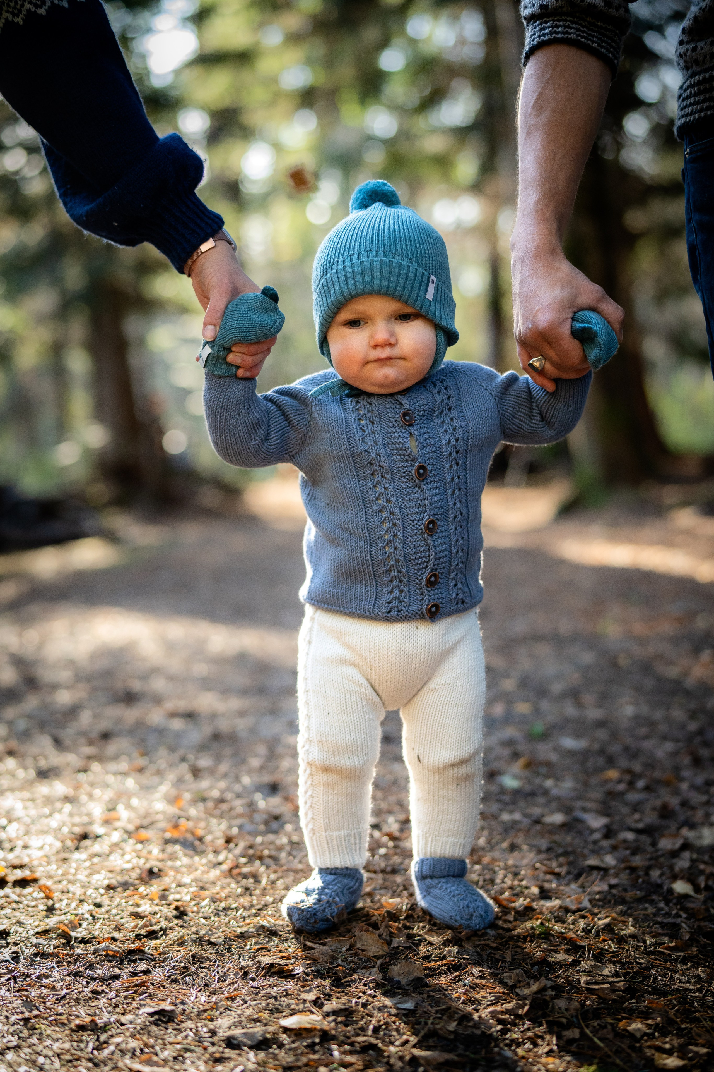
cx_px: 357
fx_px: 1487
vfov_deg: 39.6
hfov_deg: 27.0
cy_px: 536
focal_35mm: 50
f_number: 1.8
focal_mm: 50
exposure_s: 1/640
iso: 2000
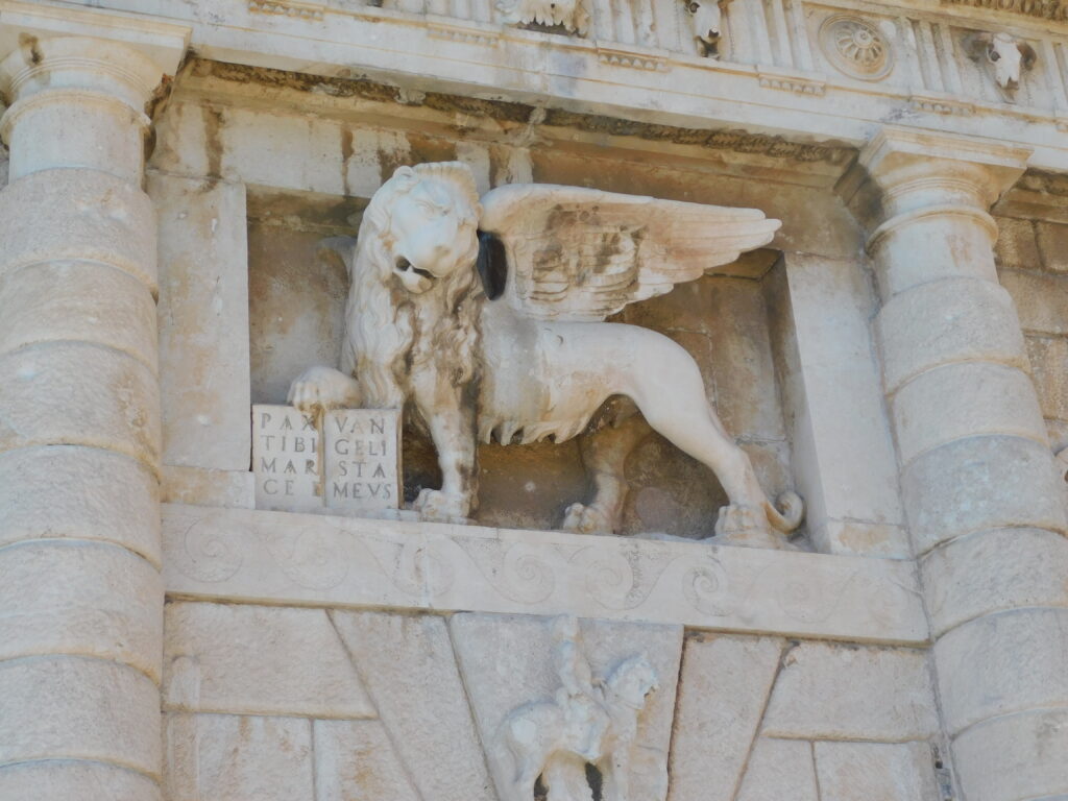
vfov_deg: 22.3
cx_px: 534
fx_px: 2036
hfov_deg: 29.4
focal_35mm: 66
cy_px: 400
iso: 125
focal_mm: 11.7
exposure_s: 1/320
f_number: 4.2
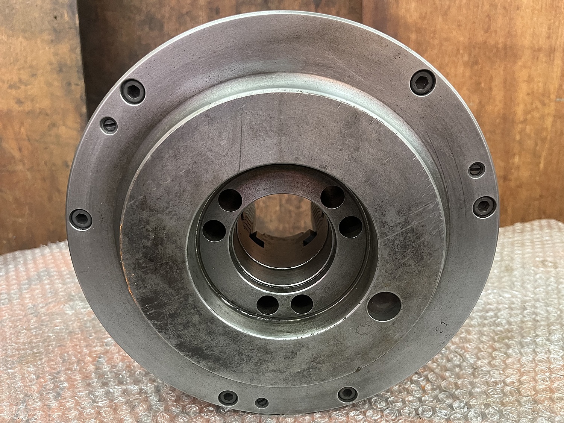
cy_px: 212
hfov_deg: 67.3
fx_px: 424
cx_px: 282
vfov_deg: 53.1
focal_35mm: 26
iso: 400
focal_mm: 5.1
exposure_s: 1/60
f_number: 1.6
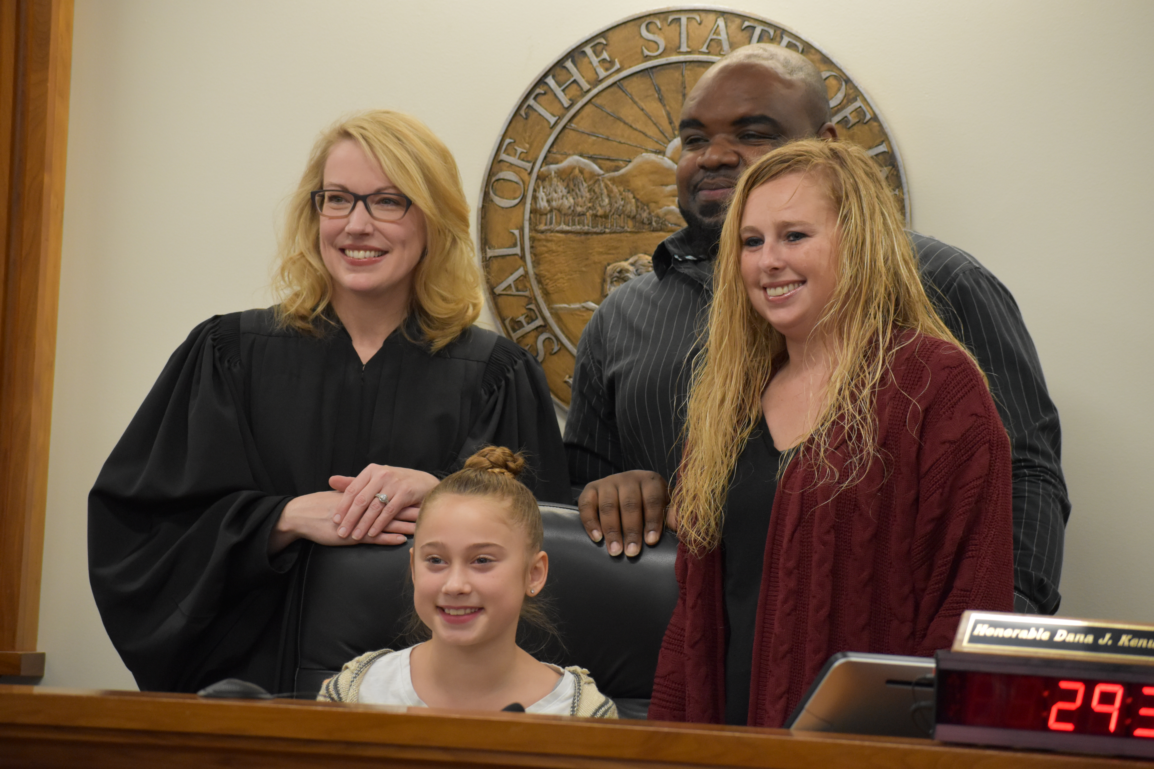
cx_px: 577
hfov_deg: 10.5
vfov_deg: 7.0
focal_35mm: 195
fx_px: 6250
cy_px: 384
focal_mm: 130
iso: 2200
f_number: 4.8
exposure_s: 1/125
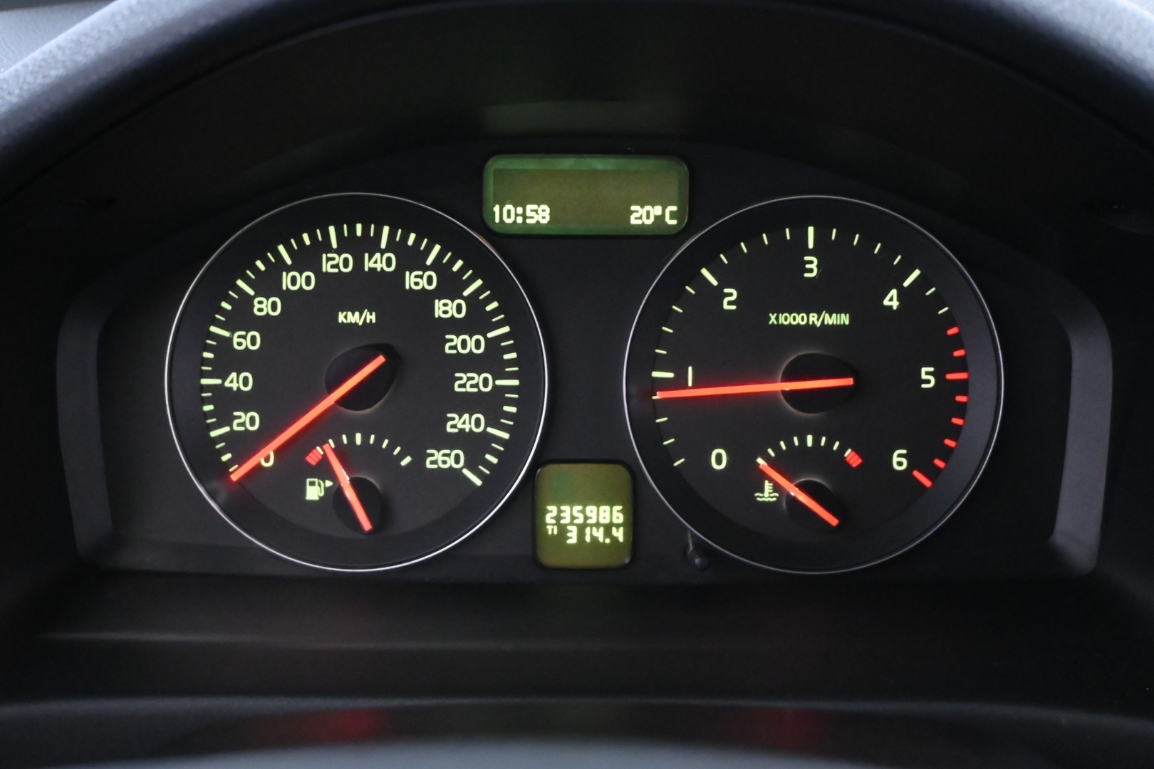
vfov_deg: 28.5
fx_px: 1515
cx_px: 577
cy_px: 384
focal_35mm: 47
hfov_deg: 41.7
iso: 6400
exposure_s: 1/25
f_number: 5.6
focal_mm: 31.5
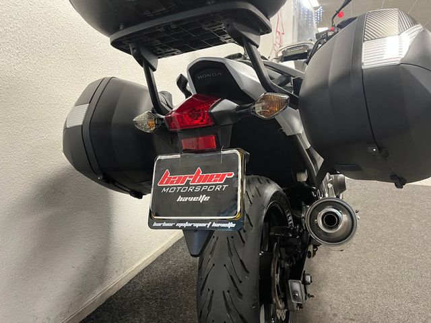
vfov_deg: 53.1
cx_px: 216
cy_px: 162
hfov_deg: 67.3
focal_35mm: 26
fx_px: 324
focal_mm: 5.1
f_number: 1.6
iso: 320
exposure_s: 1/50
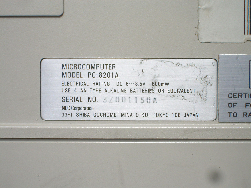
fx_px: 761
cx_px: 126
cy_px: 94
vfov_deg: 14.1
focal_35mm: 105
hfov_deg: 18.7
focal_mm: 17.4
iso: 80
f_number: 7.7
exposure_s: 1/200
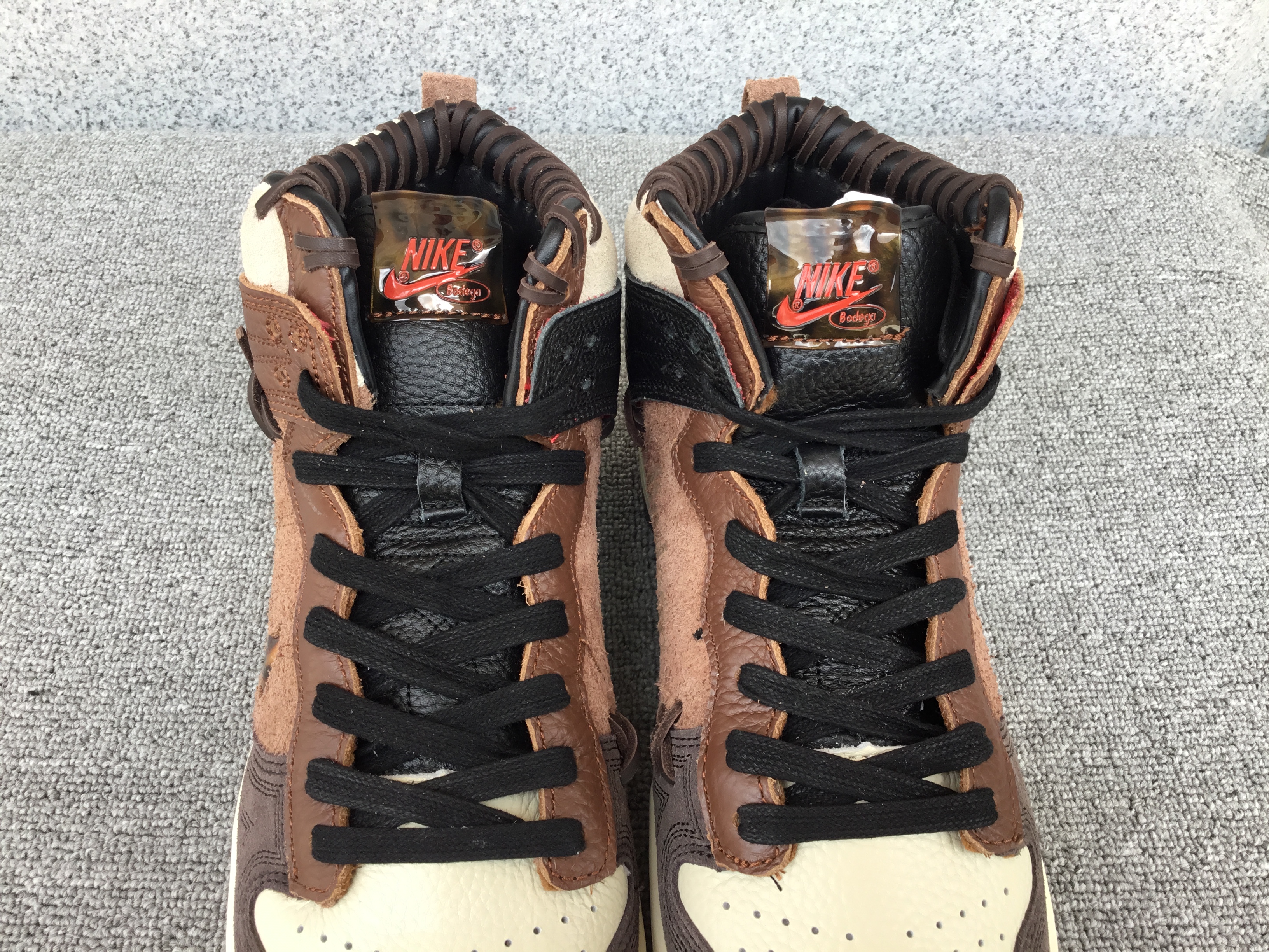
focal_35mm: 31
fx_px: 1136
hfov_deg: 58.4
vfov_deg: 45.4
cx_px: 634
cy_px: 476
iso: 25
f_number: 2.4
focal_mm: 3.3
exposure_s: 1/185
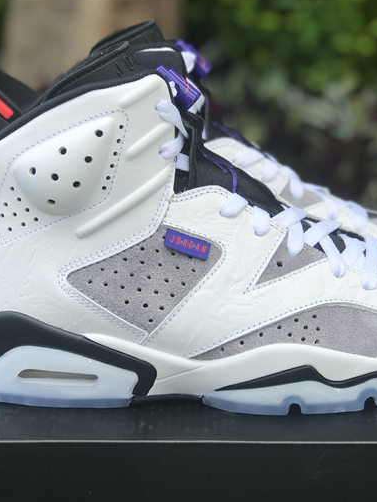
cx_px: 215
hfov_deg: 17.6
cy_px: 238
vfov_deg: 23.3
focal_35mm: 84
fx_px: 1219
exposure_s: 1/197
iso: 20
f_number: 2.8
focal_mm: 6.6
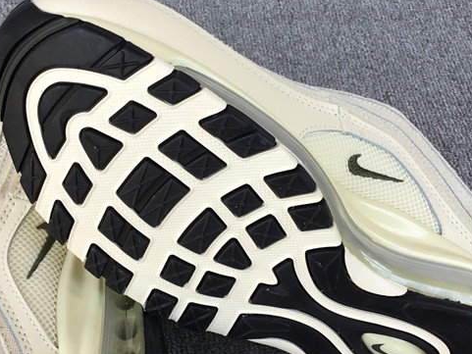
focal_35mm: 58
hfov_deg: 33.2
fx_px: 791
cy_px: 170
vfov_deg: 25.2
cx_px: 229
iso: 25
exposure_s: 1/179
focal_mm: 3.3
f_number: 2.4
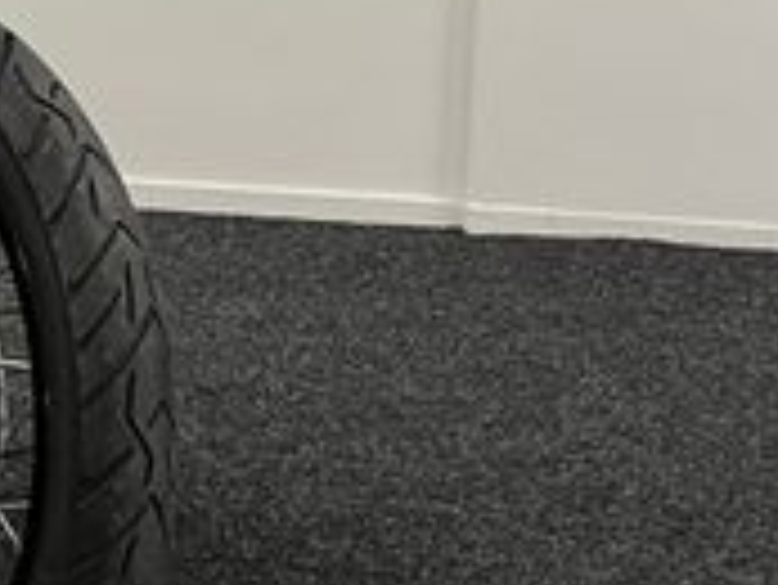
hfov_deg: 19.3
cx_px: -144
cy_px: -135
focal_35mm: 96
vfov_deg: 14.9
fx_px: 2159
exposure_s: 1/50
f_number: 1.6
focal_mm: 5.1
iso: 80
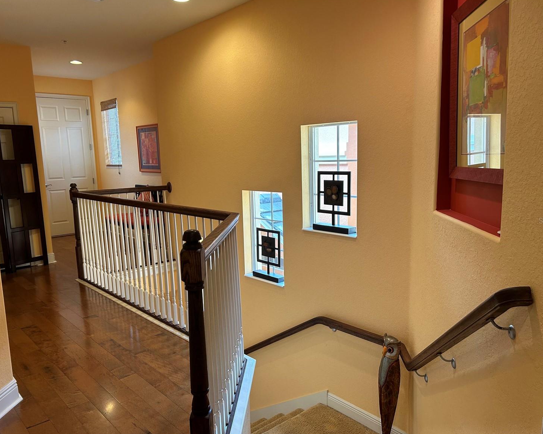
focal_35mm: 28
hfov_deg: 62.2
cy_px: 220
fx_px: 450
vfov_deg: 51.5
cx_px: 274
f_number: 1.5
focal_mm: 5.7
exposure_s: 1/60
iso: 100
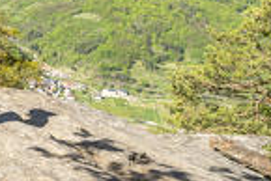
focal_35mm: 62
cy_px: -43
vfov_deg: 20.4
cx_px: -255
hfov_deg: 19.8
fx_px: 467
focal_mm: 15
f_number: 9
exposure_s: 1/160
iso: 200
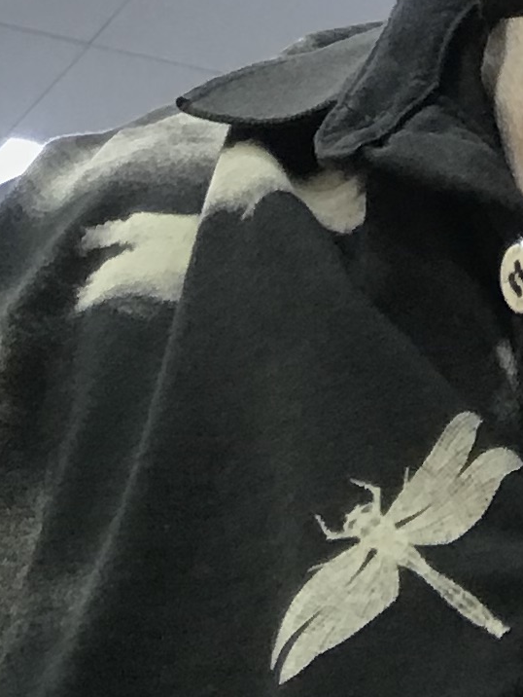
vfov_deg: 12.3
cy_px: -767
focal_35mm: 138
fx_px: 2777
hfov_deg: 10.5
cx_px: 668
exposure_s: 1/33
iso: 64
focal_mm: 2.87
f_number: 2.2
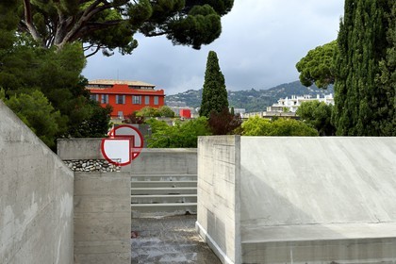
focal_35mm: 35
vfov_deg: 37.9
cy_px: 132
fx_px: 385
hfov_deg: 54.4
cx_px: 198
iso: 200
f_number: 13
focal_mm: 35
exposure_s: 1/200
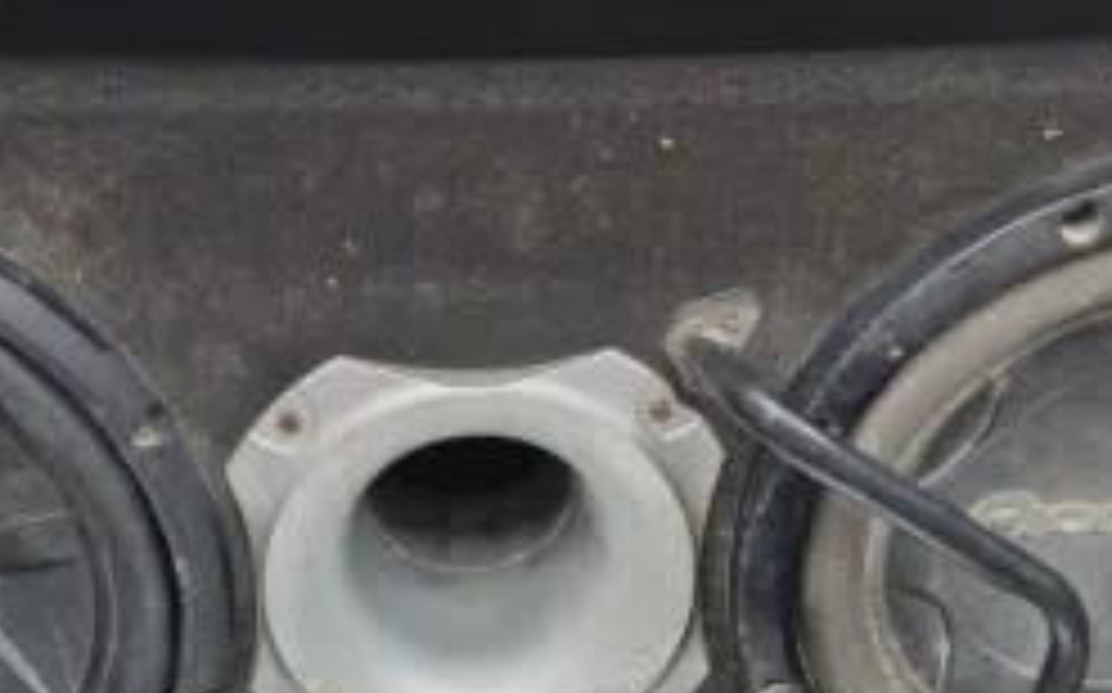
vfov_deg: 18.9
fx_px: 1999
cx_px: 558
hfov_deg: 31.1
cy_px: 752
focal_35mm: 66
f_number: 1.7
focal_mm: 5.24
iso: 847
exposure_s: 1/25
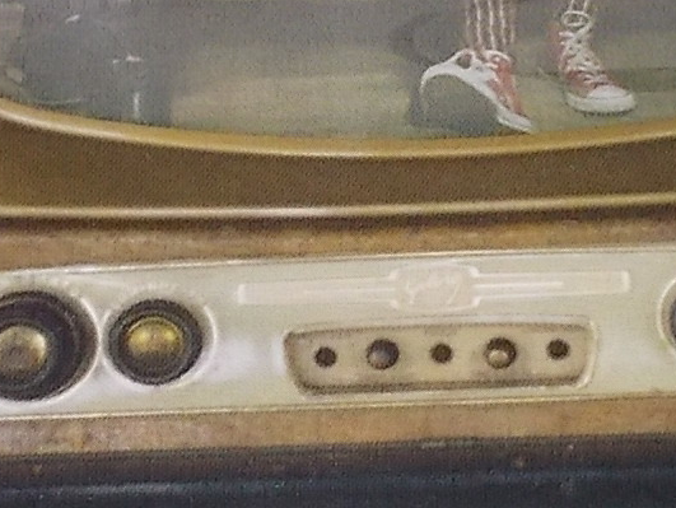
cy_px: 146
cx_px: 348
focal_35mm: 124
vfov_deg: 11.9
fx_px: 2423
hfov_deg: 15.9
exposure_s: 1/30
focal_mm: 4.1
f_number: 3.3
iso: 200
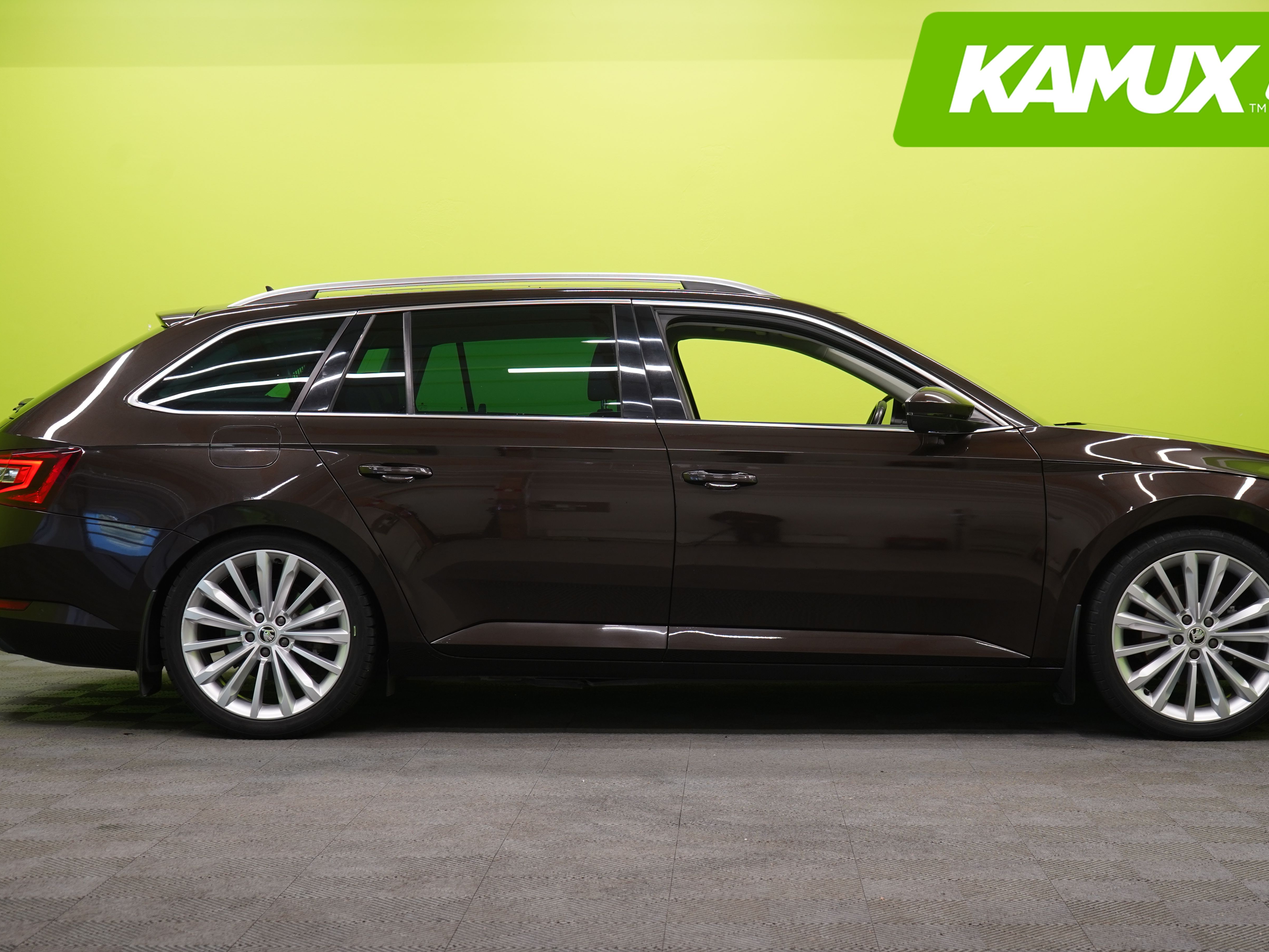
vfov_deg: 26.1
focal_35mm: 56
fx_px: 2053
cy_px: 486
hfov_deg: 34.3
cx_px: 696
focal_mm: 47
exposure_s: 1/30
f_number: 5
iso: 400
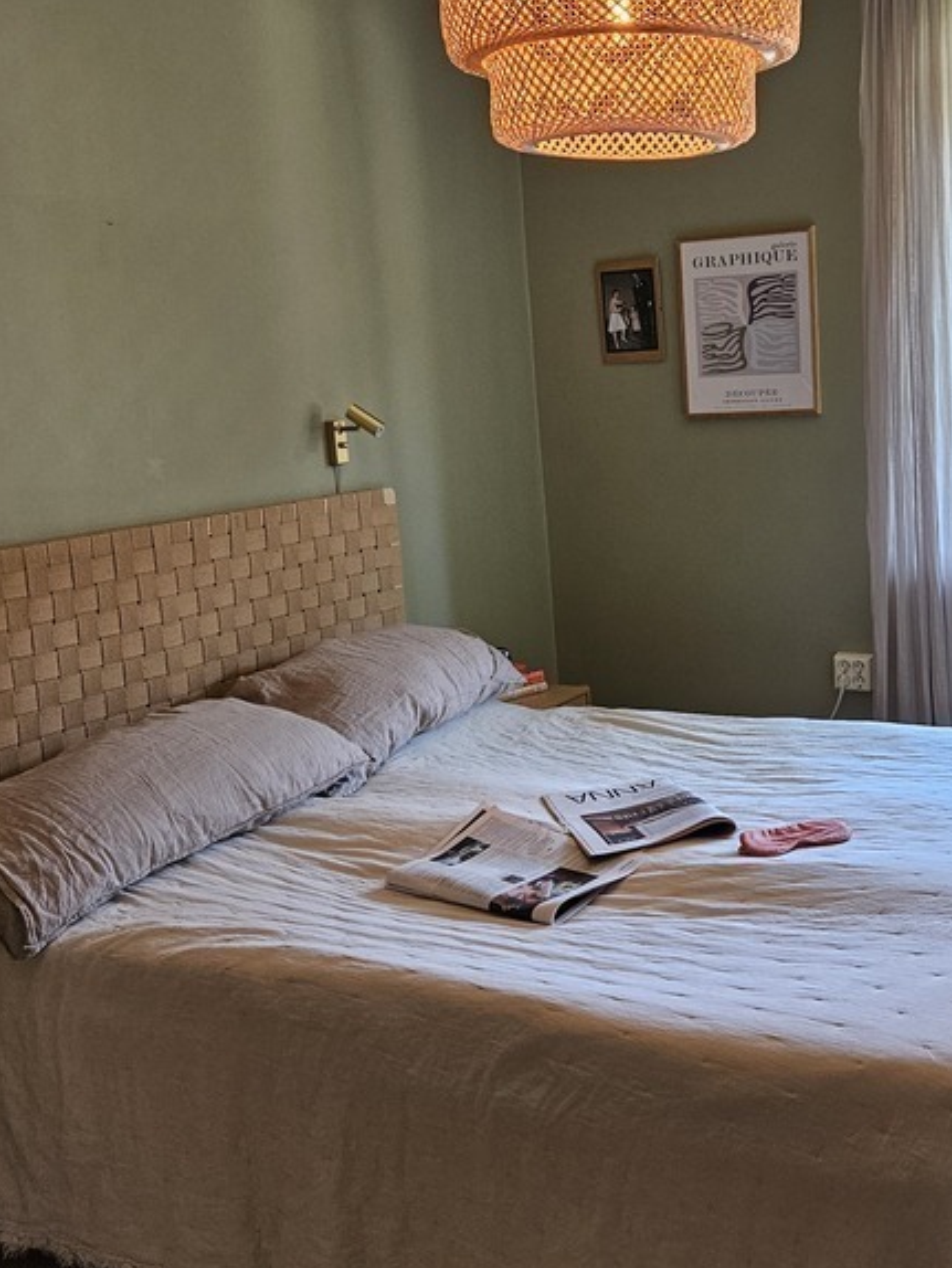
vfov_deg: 45.7
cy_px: 561
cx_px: 685
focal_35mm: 41
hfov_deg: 34.6
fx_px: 1502
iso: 200
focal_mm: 5.4
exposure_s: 1/100
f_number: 1.8
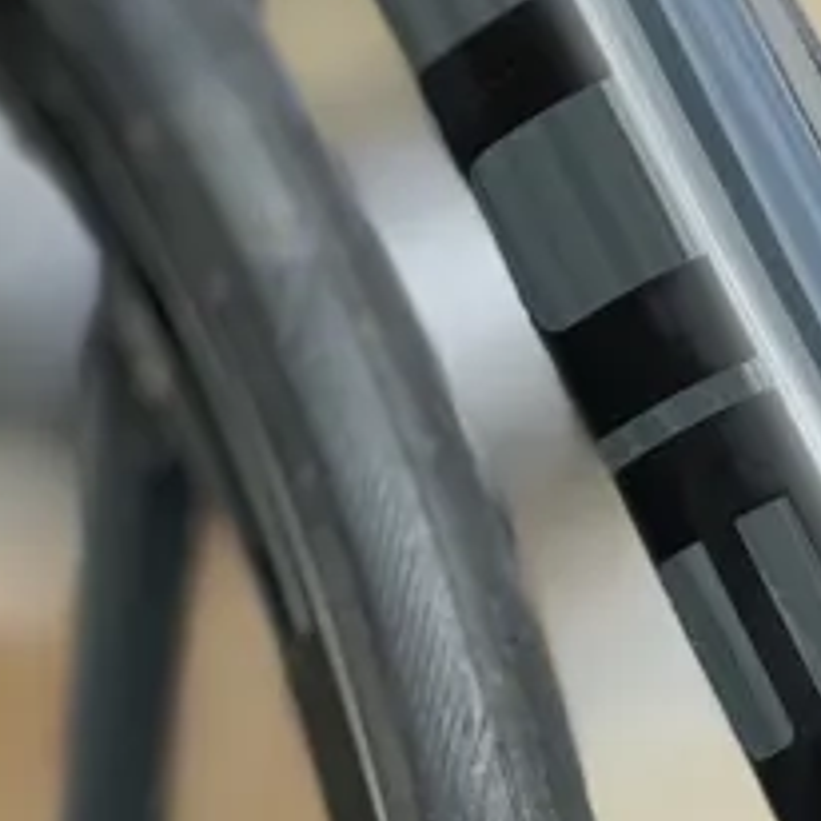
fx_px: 5903
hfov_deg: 7.9
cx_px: 662
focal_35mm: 220
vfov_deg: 8.0
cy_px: 426
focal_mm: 7.5
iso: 20
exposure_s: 1/152
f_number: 2.2
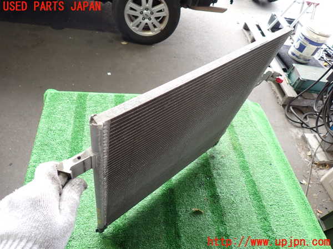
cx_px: 166
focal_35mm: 25
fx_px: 240
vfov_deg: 54.9
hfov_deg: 69.4
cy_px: 124
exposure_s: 1/50
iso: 200
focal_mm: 4.5
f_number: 2
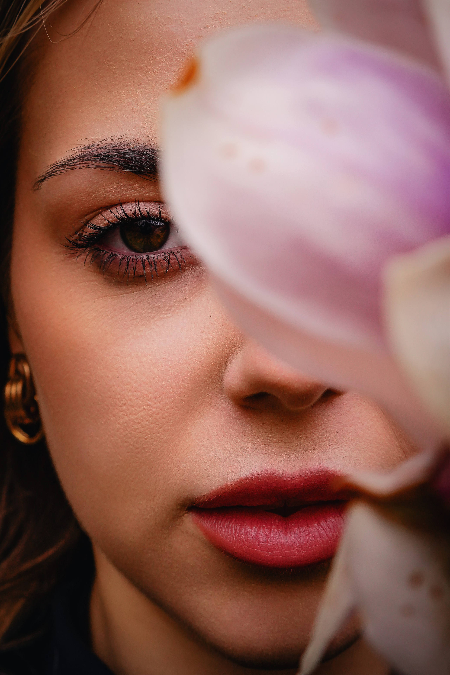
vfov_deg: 54.4
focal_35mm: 35
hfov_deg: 37.9
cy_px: 338
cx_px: 225
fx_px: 656
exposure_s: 1/800
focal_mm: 35
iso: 1250
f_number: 6.3
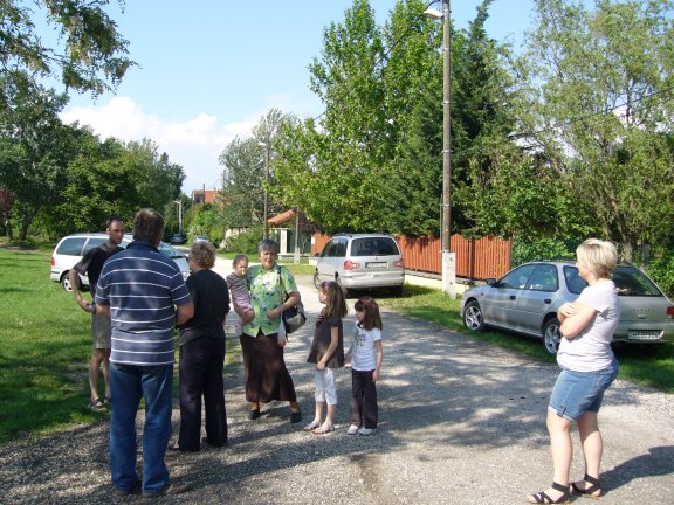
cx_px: 337
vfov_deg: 40.7
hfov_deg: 52.6
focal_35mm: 35
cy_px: 252
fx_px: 681
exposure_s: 1/160
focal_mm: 5.8
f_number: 5.6
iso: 64
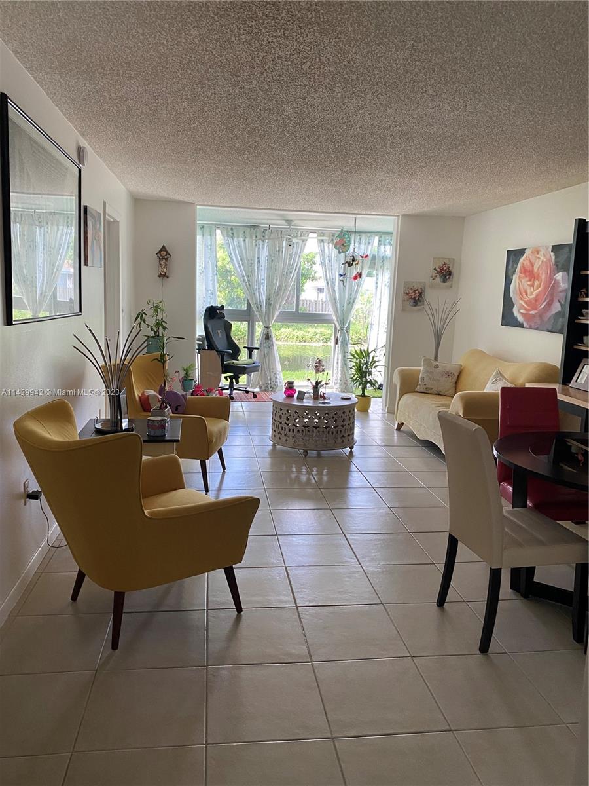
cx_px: 294
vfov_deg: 67.3
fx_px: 590
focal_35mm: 26
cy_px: 393
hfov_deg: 53.1
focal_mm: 4.25
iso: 125
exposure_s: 1/99
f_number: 1.8
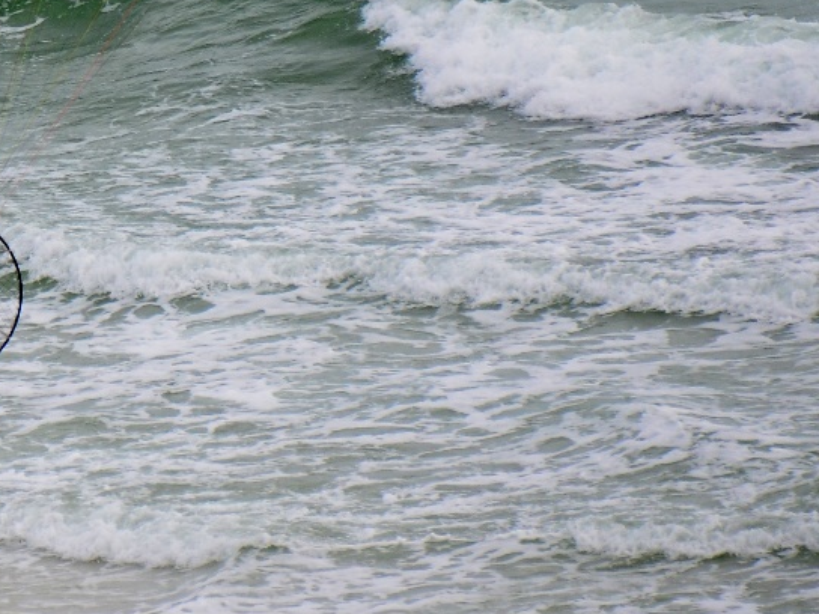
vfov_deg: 1.4
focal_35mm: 1058
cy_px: -139
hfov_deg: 1.9
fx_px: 25032
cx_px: -167
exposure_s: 1/1250
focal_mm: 250
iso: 400
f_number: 6.3
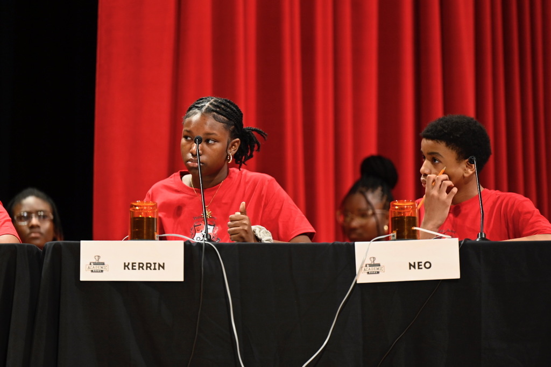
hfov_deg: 10.3
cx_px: 276
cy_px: 184
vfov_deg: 6.9
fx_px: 3061
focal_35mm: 200
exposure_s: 1/250
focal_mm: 200
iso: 1800
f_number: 2.8
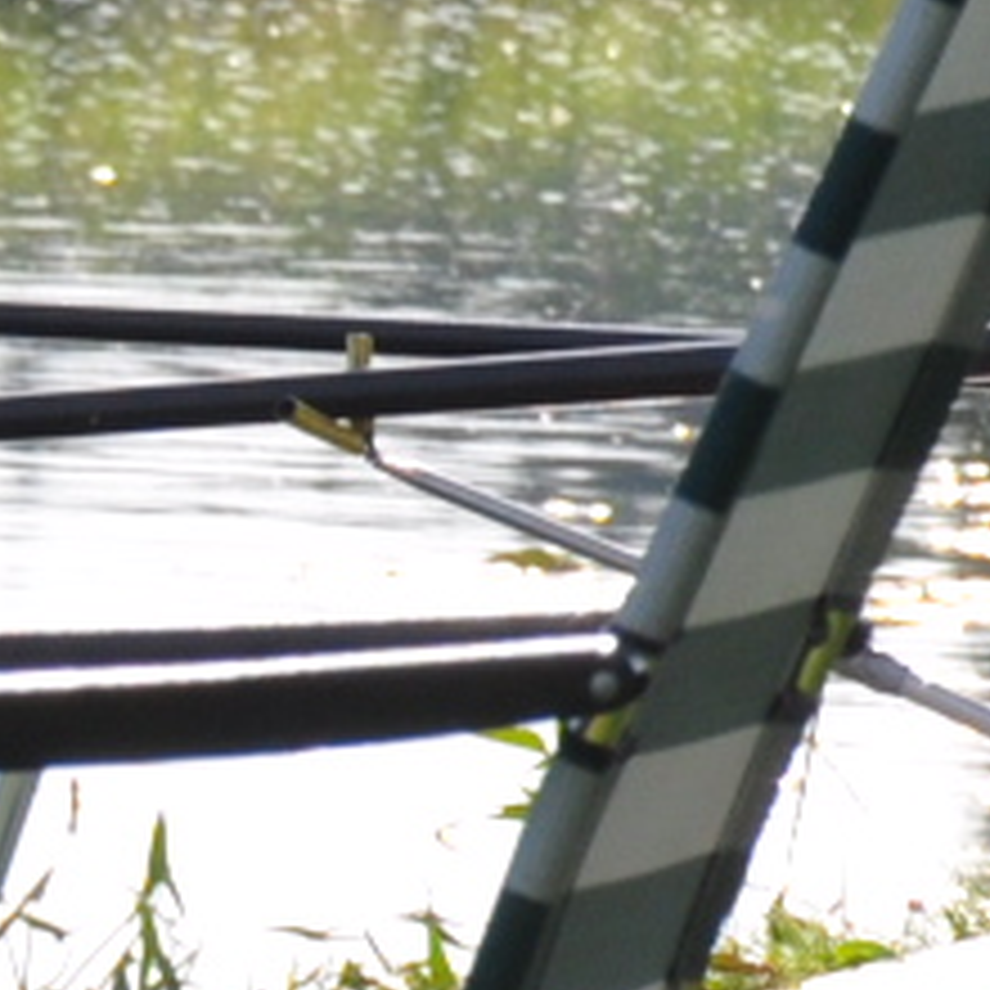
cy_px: -238
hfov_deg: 1.3
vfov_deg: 1.3
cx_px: 2493
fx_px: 42230
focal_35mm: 1305
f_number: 10
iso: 200
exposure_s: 1/320
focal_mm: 105
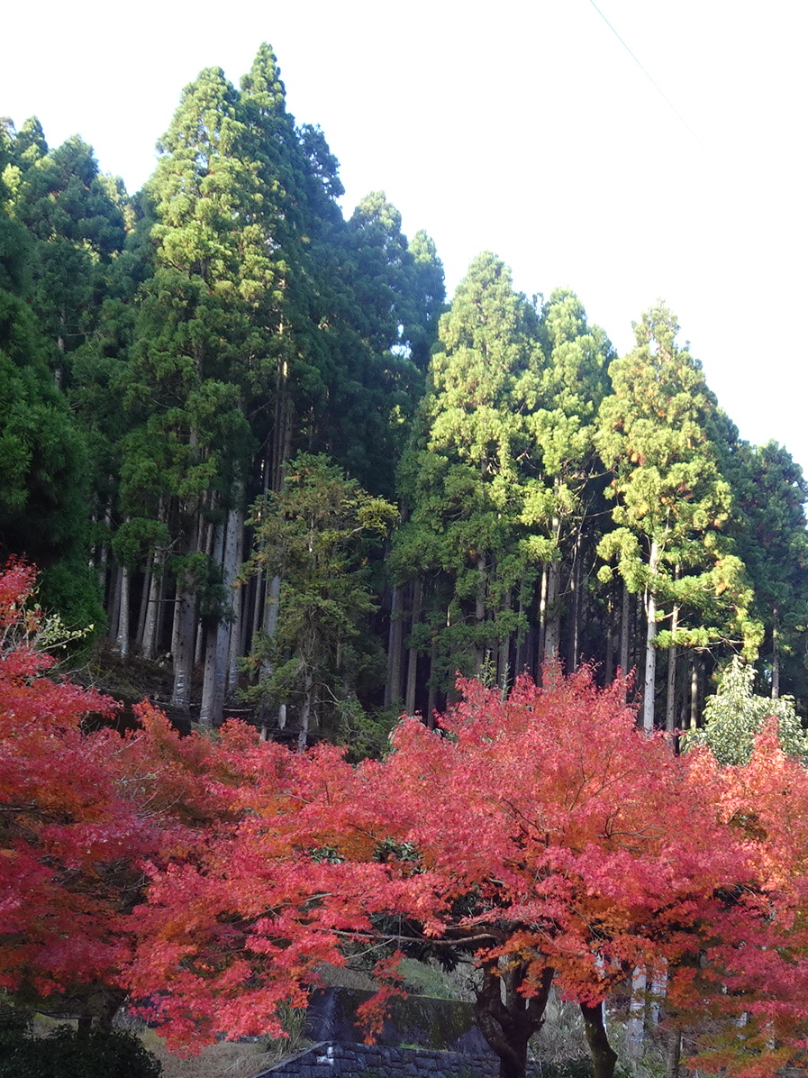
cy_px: 775
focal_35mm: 52
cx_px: 511
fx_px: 1618
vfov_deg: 36.2
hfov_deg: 27.9
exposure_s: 1/80
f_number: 3.5
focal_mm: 4.26
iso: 80
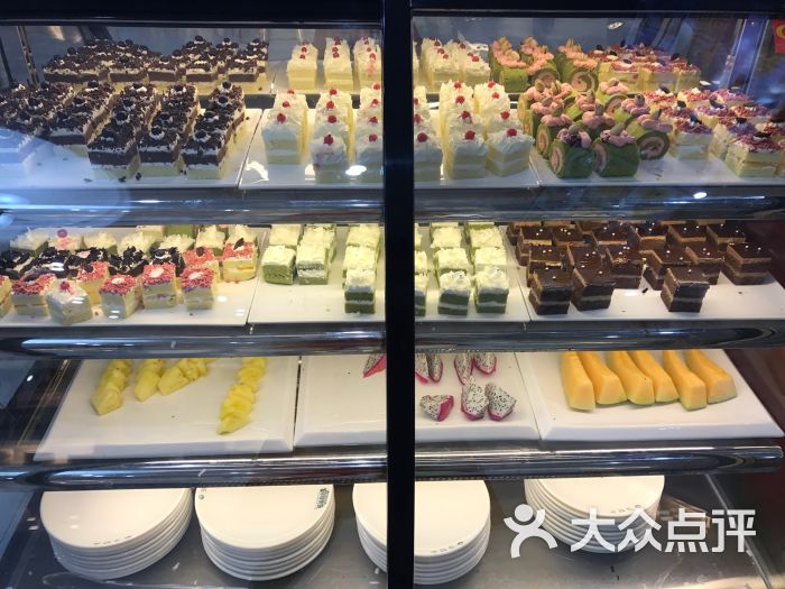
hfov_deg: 63.4
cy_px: 294
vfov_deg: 49.7
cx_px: 392
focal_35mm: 28
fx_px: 635
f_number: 1.8
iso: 20
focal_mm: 3.99
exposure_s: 1/50
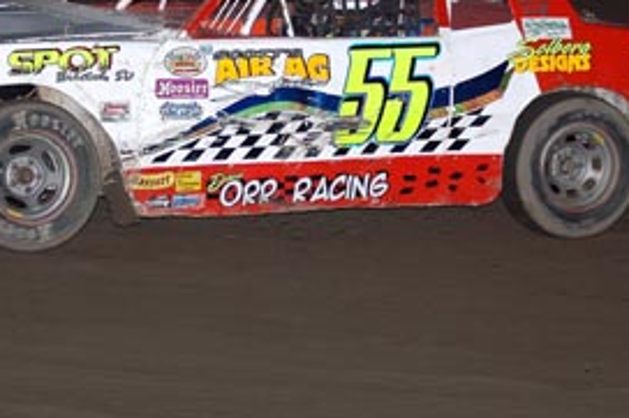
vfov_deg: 5.2
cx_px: 220
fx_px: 4573
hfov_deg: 7.9
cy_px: 106
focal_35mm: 262
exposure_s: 1/500
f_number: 2.8
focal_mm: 95
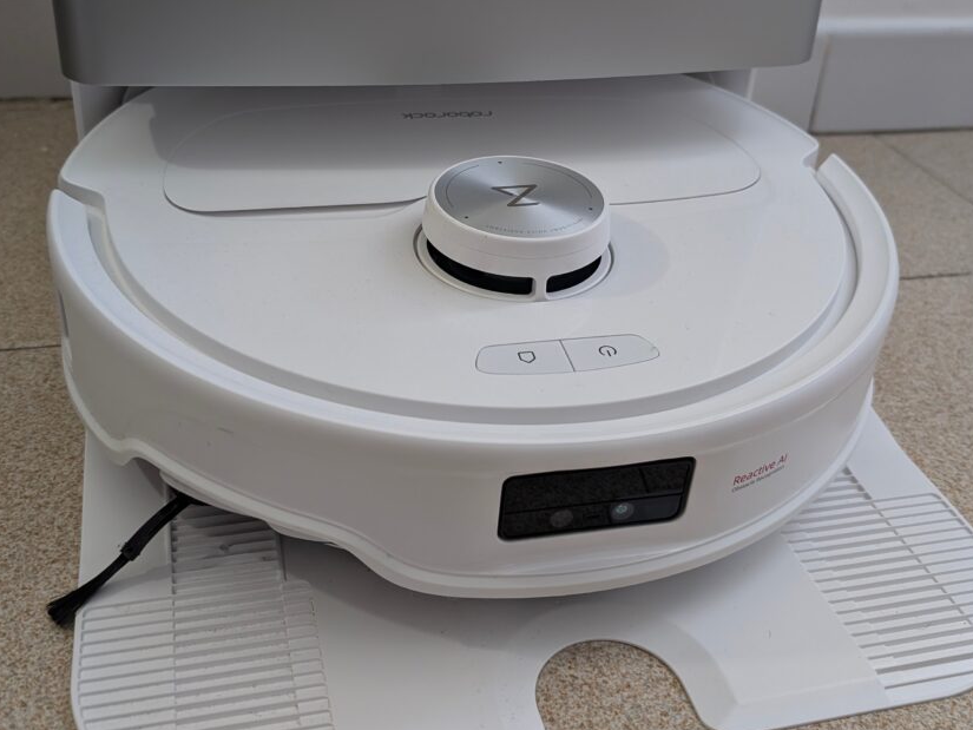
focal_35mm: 37
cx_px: 473
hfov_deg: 50.1
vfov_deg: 38.5
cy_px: 297
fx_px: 1040
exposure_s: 1/23.8
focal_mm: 6.9
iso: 196
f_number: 1.68
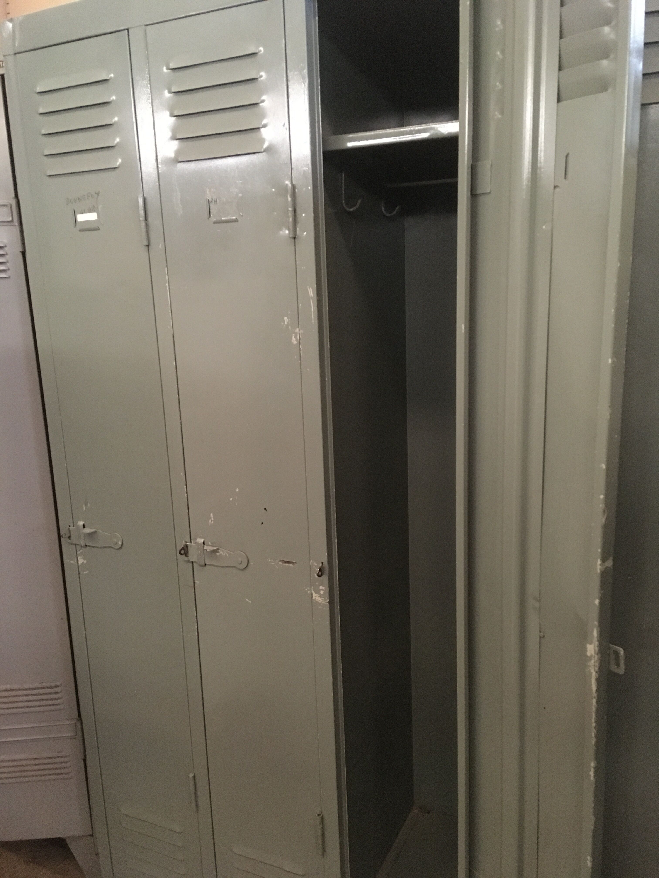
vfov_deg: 61.7
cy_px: 439
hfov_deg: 48.2
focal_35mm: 29
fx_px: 736
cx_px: 330
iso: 500
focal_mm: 4.15
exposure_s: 1/17
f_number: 2.2
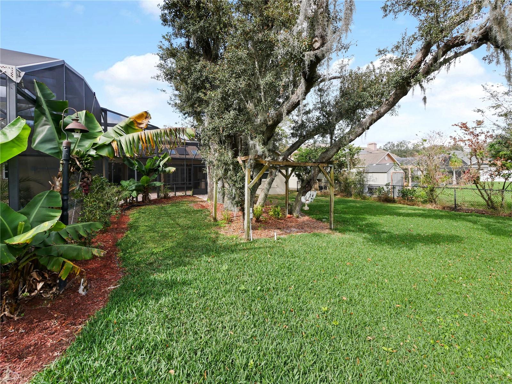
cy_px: 192
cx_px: 256
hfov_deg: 102.1
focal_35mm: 14
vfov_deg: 85.7
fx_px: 207
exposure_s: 1/320
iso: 200
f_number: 6.3
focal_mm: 7
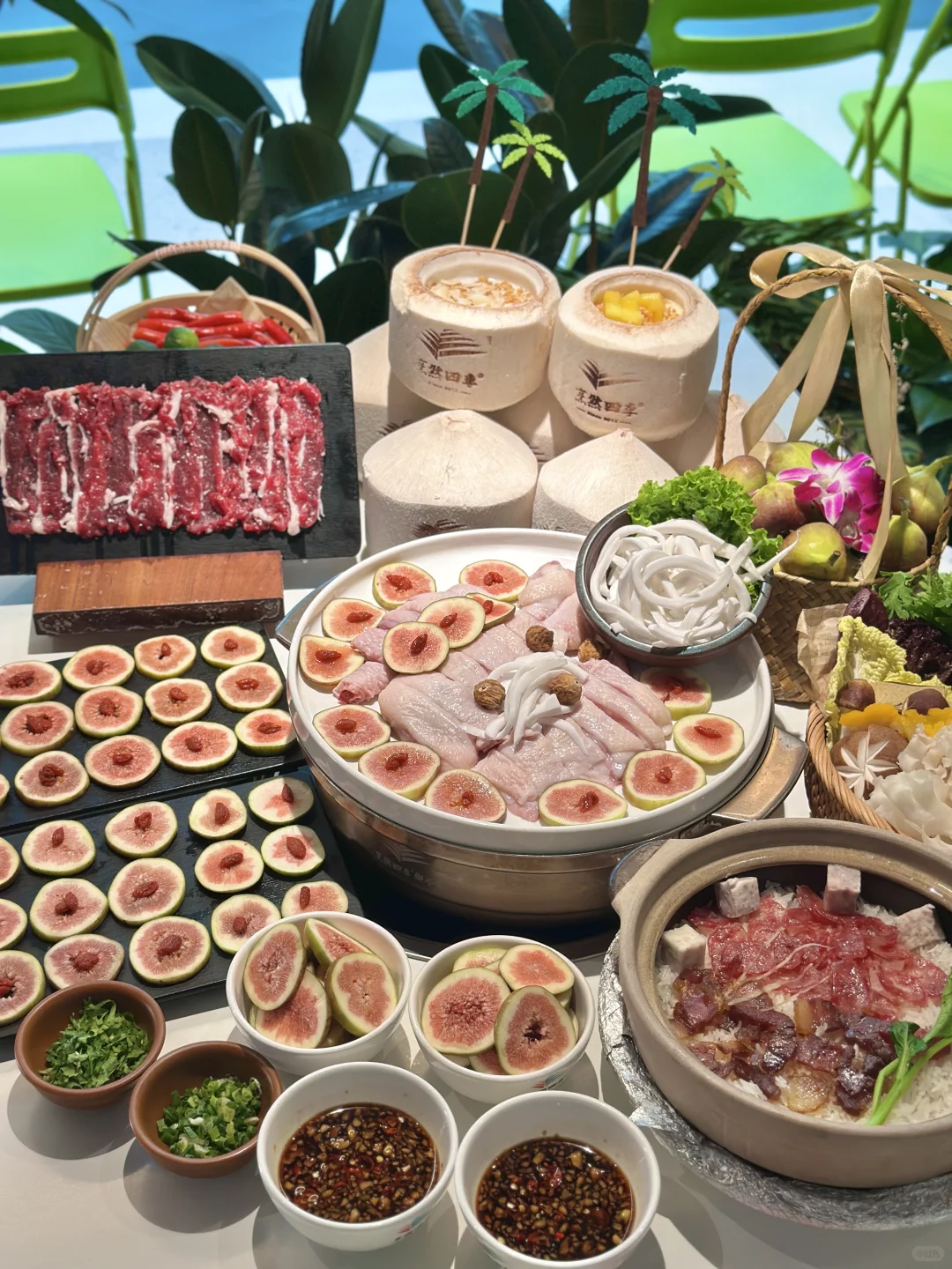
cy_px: 634
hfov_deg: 30.3
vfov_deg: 39.7
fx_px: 1760
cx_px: 476
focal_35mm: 48
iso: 100
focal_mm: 6.86
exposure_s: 1/121
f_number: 1.78
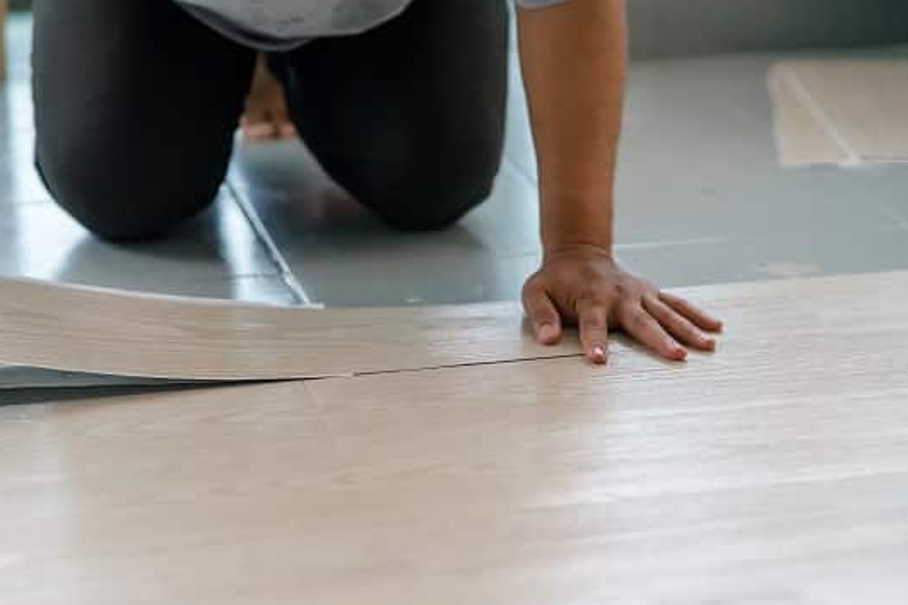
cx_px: 462
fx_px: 2421
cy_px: 340
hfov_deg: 21.2
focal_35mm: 96
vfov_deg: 14.2
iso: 2500
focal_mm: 85
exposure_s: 1/3200
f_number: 2.2
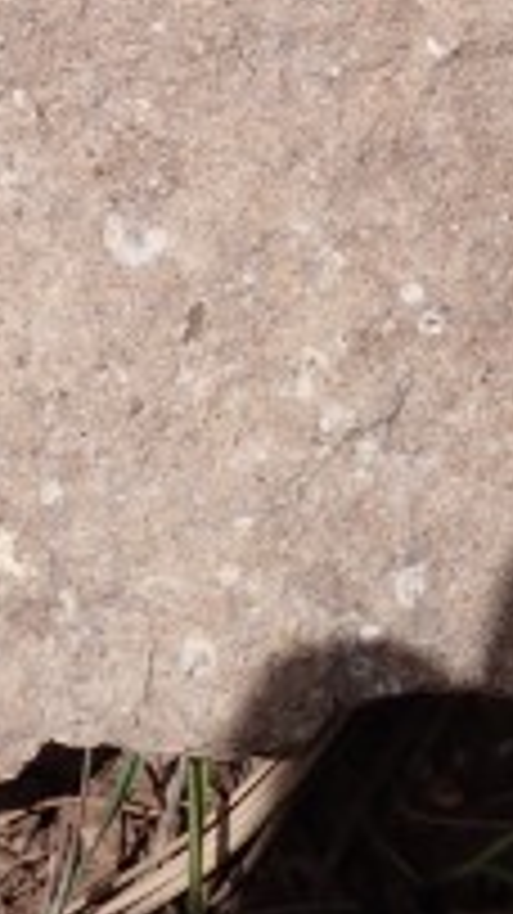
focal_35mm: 123
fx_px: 2978
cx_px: -209
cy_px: 126
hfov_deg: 9.6
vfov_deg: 17.2
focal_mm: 7.86
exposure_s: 1/160
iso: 125
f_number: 11
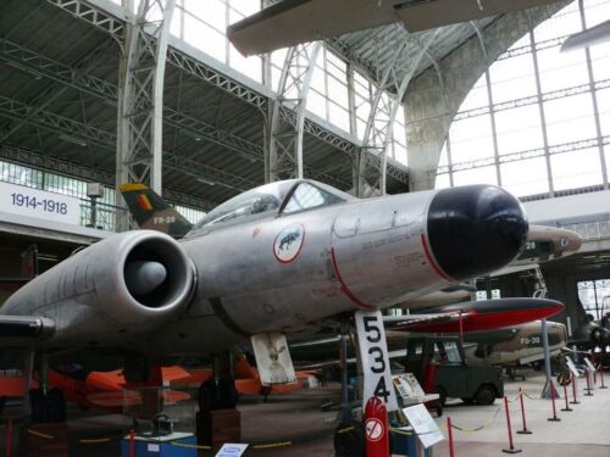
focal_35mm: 35
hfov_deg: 52.6
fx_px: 617
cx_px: 305
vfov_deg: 40.7
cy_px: 228
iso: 100
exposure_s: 1/100
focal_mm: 7.4
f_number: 3.2
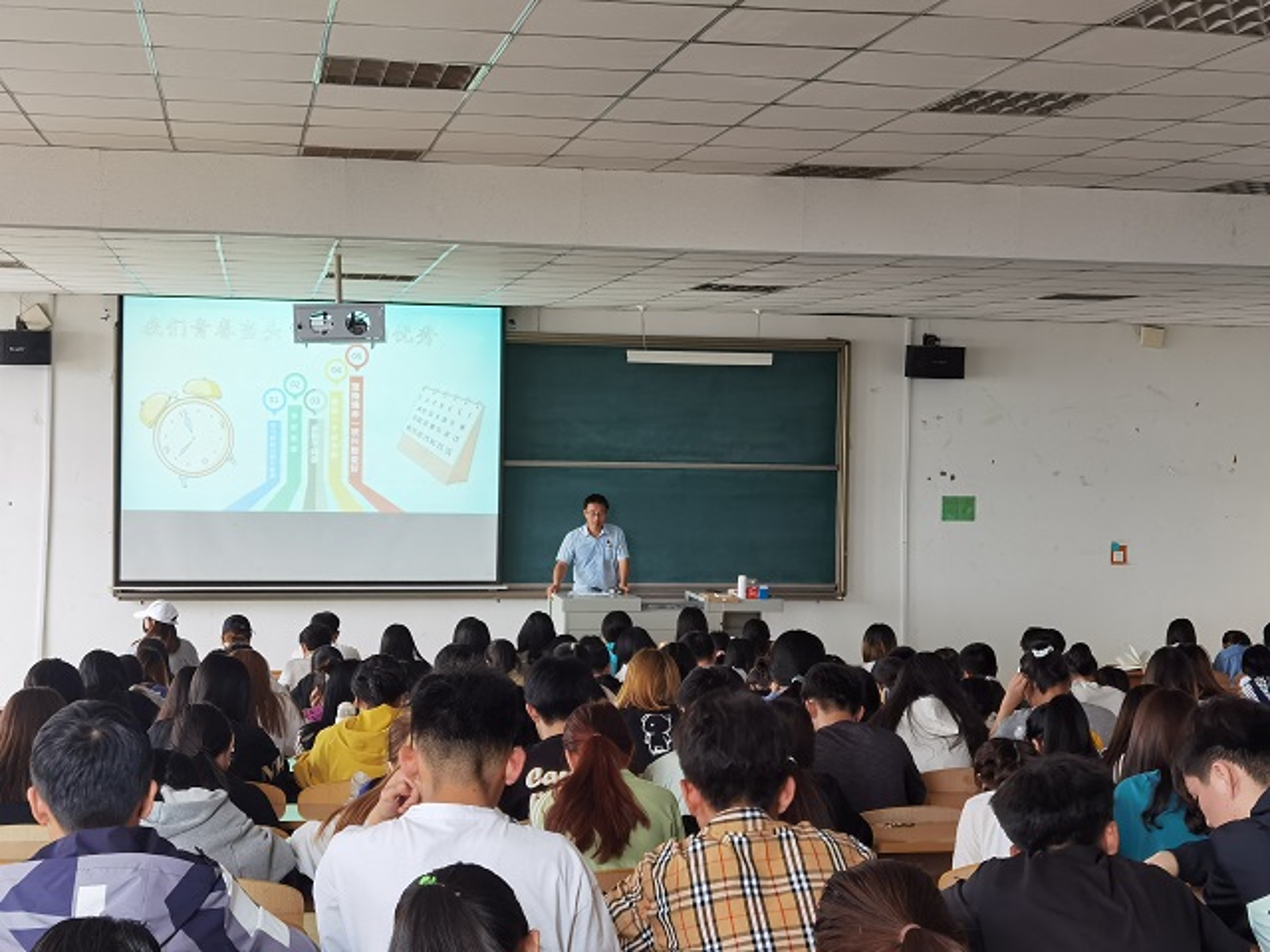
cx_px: 635
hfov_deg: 35.5
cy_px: 476
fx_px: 1981
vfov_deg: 27.0
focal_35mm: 54
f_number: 1.9
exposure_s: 1/50
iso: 80
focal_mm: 6.71
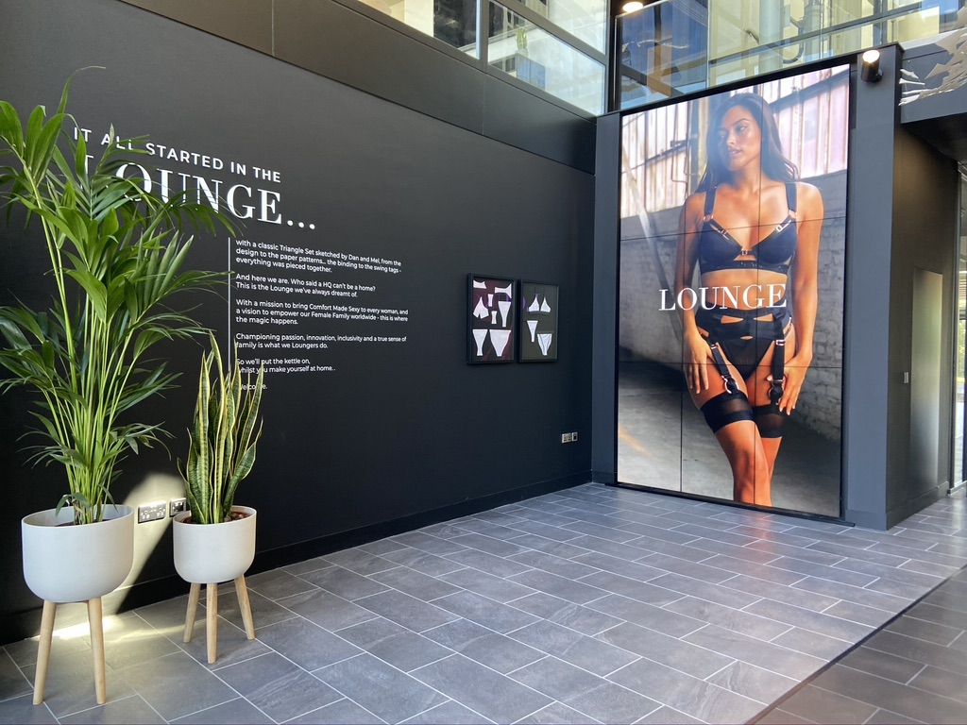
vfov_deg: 53.1
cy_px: 362
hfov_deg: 67.3
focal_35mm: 26
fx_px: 726
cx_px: 484
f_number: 1.8
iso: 100
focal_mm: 4.25
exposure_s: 1/60
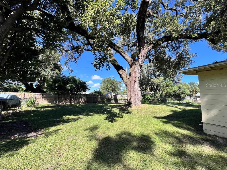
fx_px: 85
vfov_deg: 89.9
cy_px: 85
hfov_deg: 106.2
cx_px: 114
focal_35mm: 13
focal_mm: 1.57
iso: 32
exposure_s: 1/713
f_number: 1.8
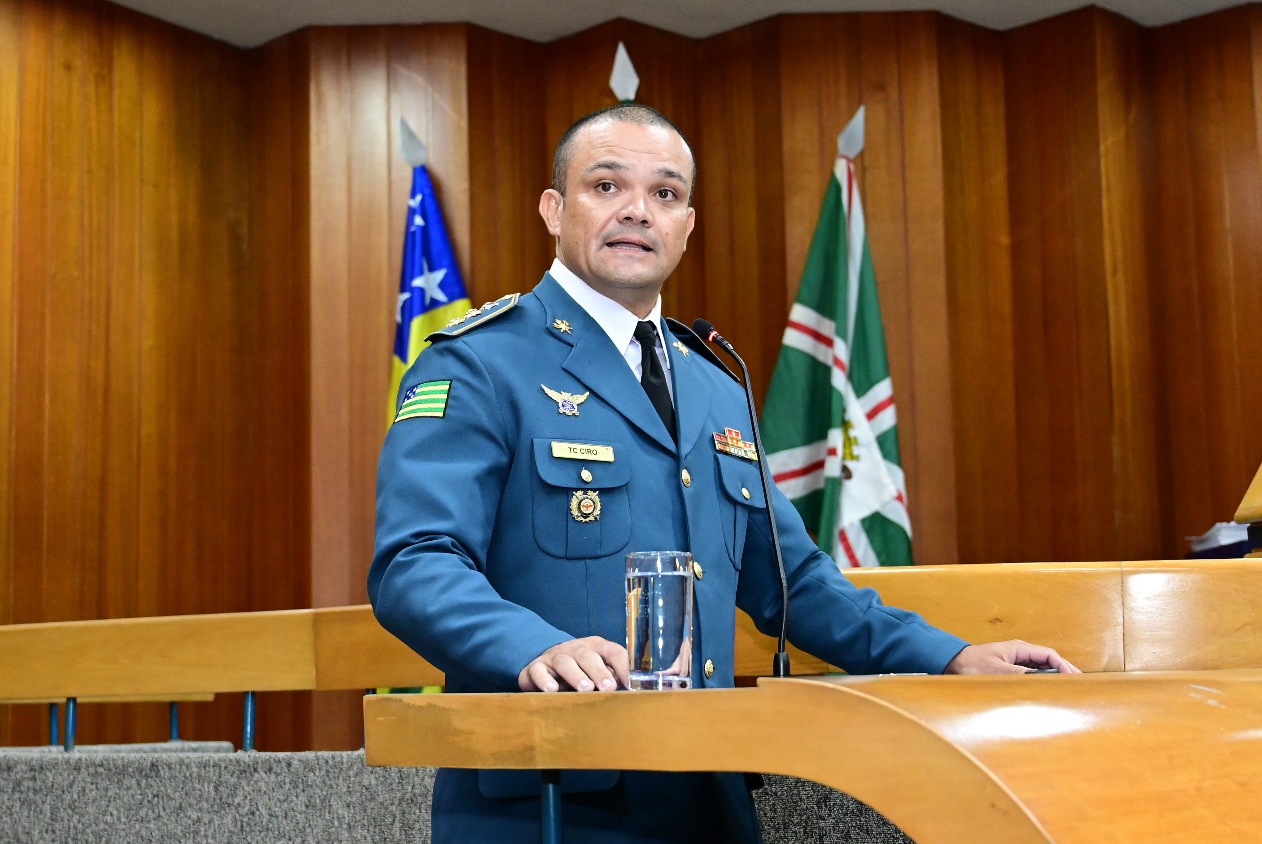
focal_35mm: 61
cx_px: 631
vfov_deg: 22.3
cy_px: 422
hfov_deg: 32.9
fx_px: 2140
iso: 4000
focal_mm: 41
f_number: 4
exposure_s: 1/125
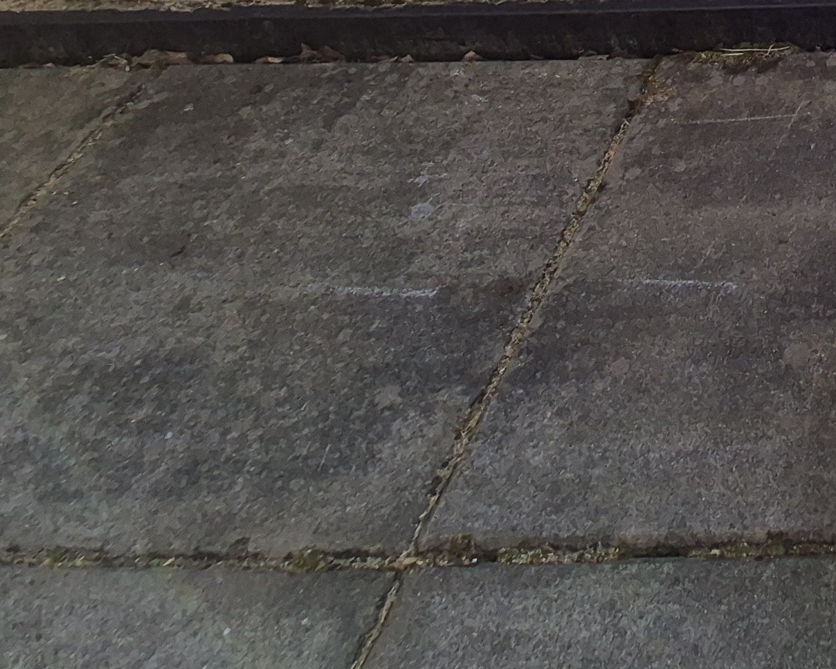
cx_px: 1183
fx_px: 1039
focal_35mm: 42
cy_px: -284
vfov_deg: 27.2
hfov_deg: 30.2
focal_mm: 2.2
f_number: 2.2
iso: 50
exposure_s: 1/812
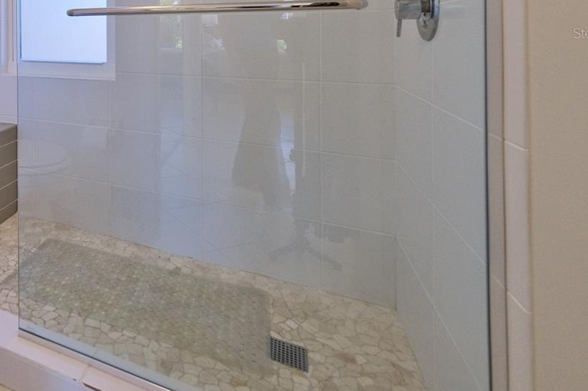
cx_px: 51
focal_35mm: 24
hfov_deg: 61.3
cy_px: 33
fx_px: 392
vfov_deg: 47.3
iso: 640
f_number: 4
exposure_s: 1/80
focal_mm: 8
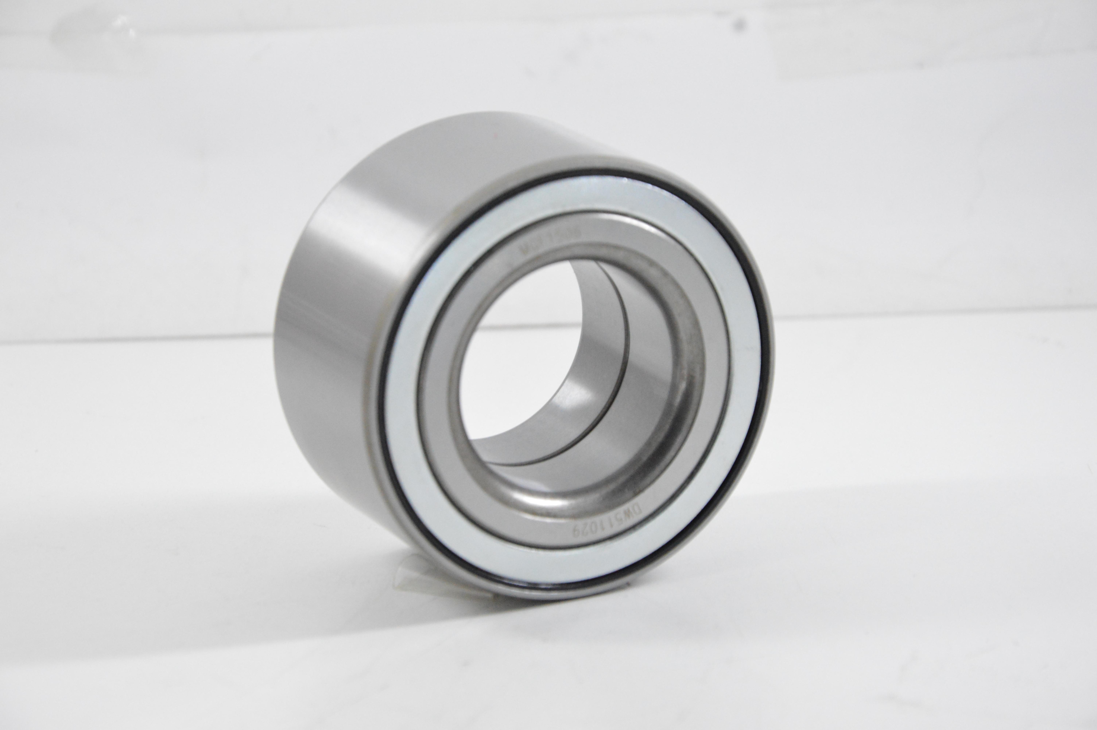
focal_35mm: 158
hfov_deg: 13.1
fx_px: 4795
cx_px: 548
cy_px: 365
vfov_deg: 8.7
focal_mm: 105
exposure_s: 1/100
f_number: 8
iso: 3200
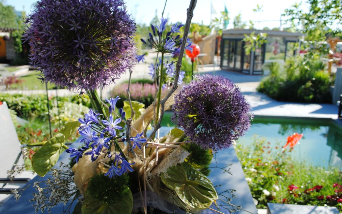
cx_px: 163
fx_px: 280
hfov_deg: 62.9
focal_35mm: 30
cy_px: 95
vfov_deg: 41.8
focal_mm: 18
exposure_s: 1/250
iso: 100
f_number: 5.6
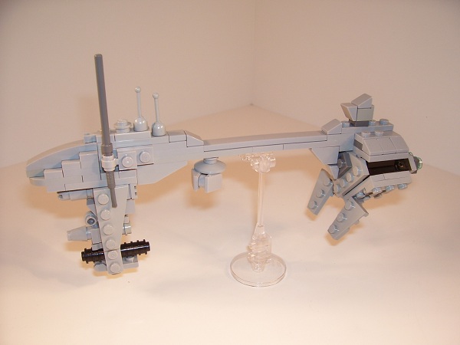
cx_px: 230
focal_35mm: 34
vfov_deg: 41.8
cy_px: 172
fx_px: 452
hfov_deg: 54.0
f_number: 2.7
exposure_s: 1/350
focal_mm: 5.6
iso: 80
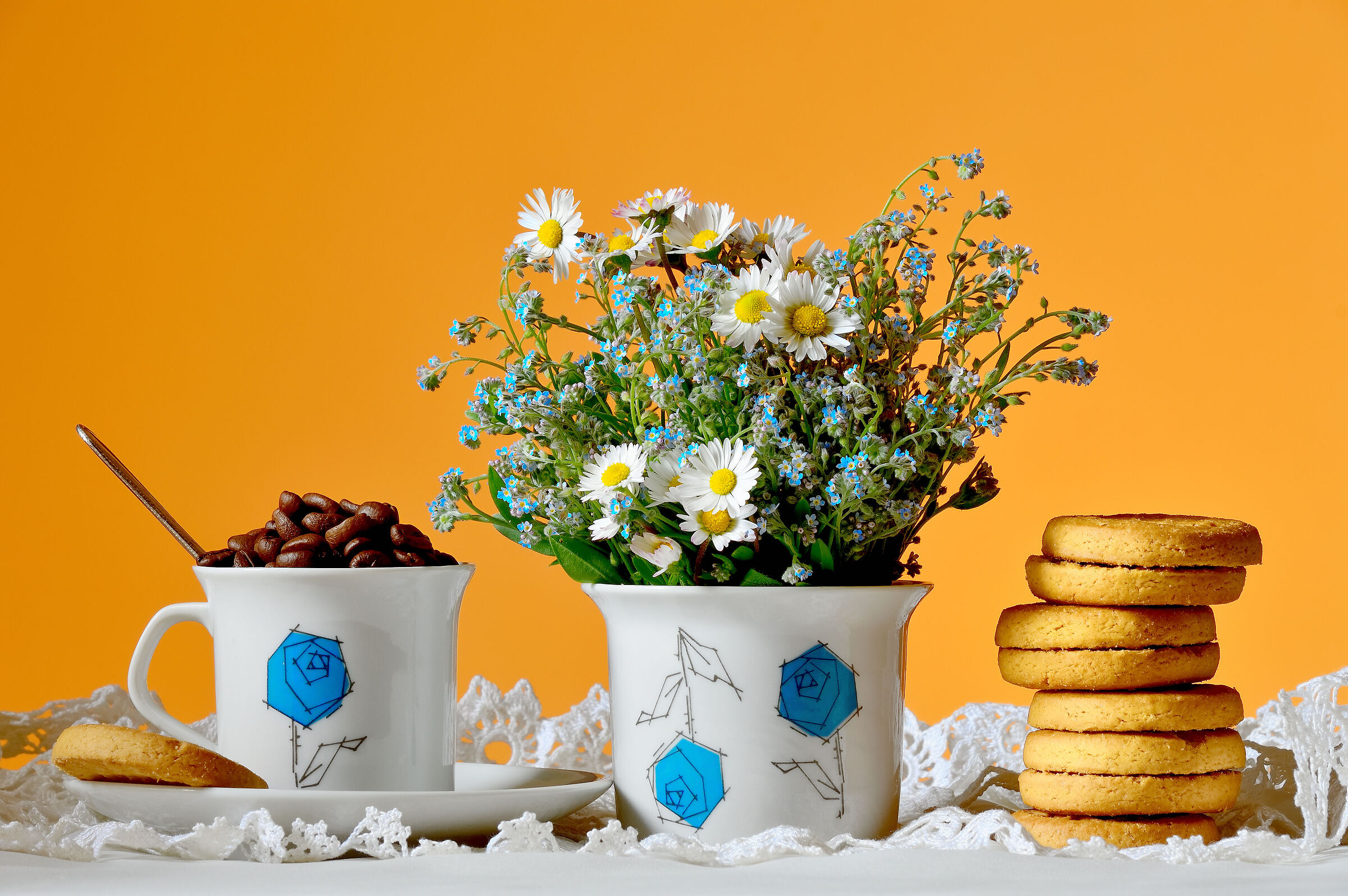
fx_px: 4826
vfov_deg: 10.6
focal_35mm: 129
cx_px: 674
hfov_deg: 15.9
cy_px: 448
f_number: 16
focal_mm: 86
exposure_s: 1/4
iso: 100
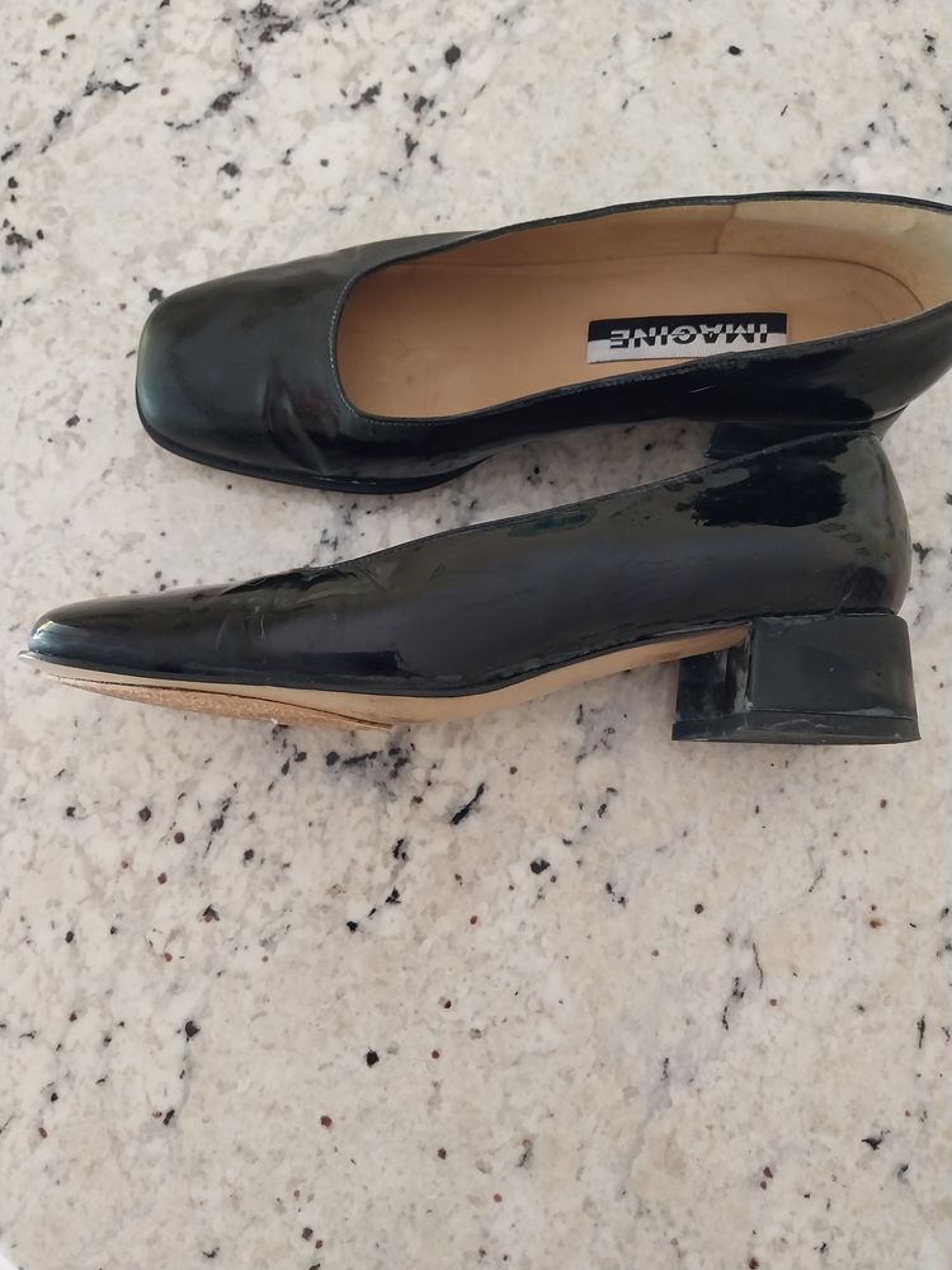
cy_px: 635
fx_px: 953
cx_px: 476
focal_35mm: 26
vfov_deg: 67.3
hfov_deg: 53.1
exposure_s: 1/50
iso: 400
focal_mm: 4
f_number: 1.8
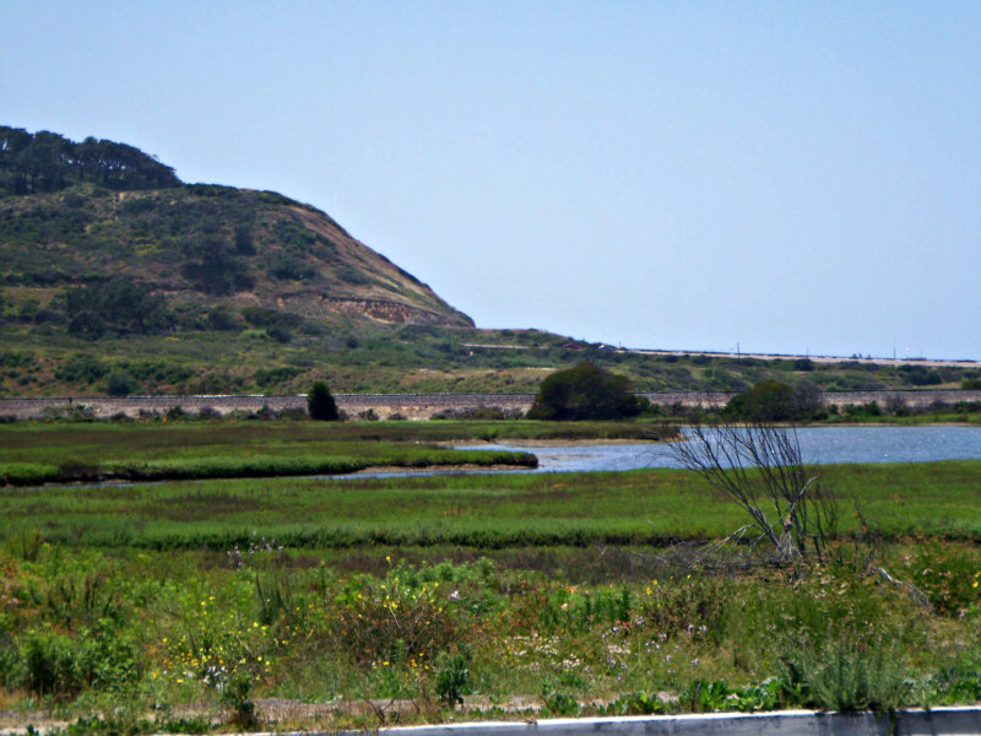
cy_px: 368
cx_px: 490
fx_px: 3316
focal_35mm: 117
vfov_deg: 12.7
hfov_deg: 16.8
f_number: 4.4
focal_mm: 19.2
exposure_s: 1/320
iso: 50
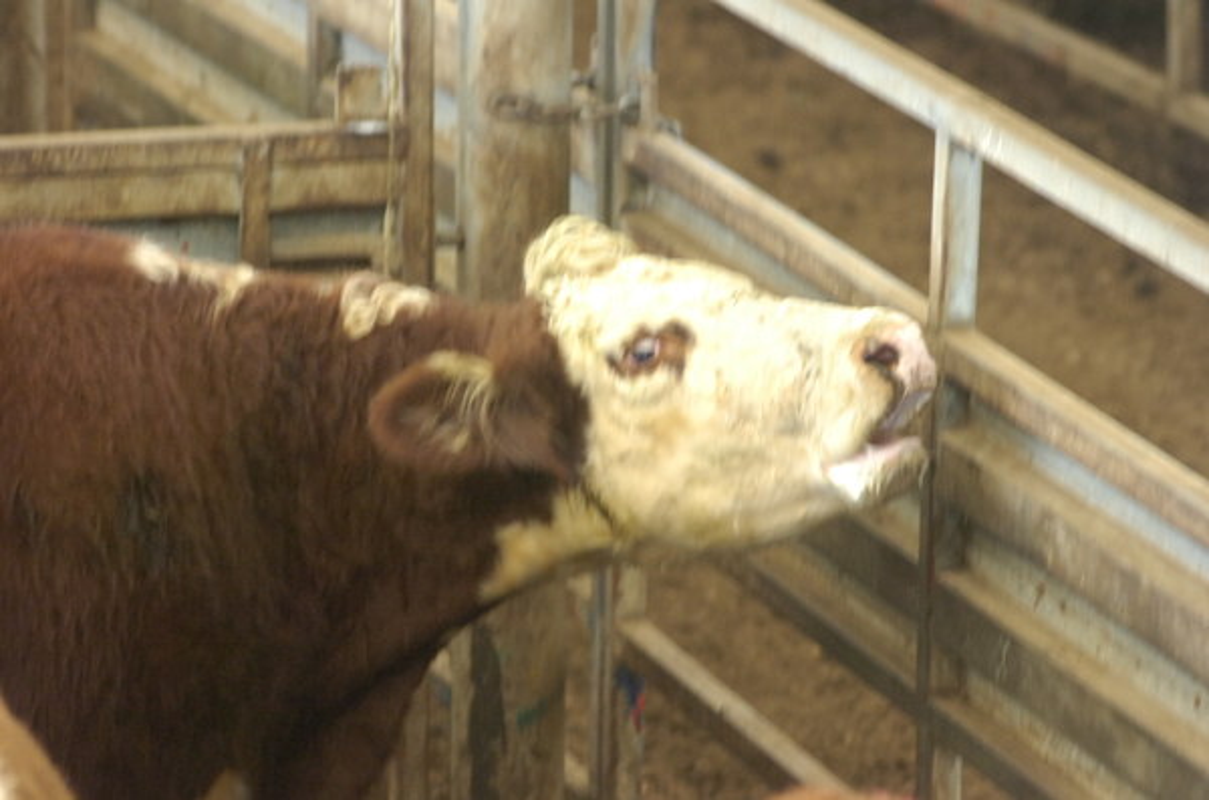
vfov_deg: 5.4
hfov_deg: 8.1
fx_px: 8543
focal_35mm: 255
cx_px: 604
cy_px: 400
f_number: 3.5
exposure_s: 1/30
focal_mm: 170
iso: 1250
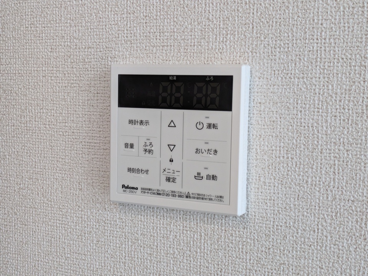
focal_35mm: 51
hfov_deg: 37.5
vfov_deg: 28.6
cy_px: 138
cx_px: 184
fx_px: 542
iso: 237
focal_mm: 5.43
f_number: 1.89
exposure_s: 1/120
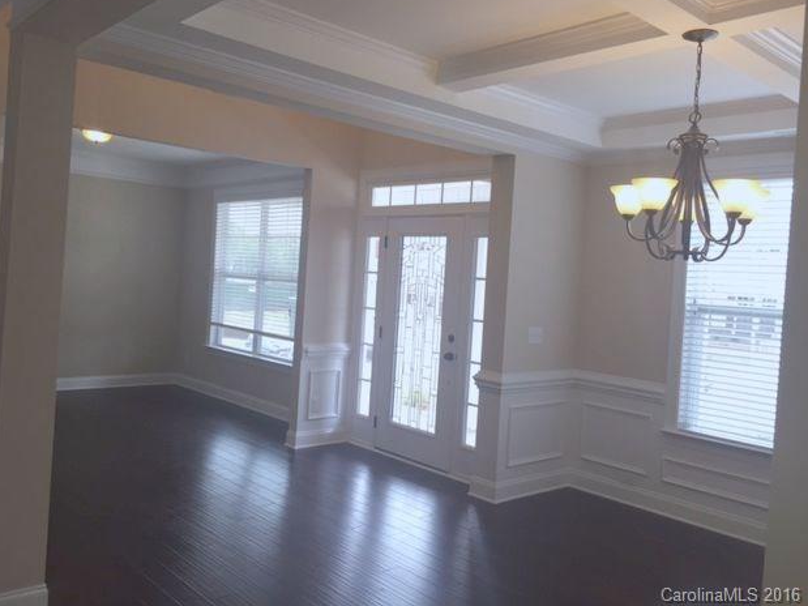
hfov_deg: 60.0
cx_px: 393
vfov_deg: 46.8
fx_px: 700
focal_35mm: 30
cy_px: 294
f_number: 2.2
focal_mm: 4.15
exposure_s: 1/120
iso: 50
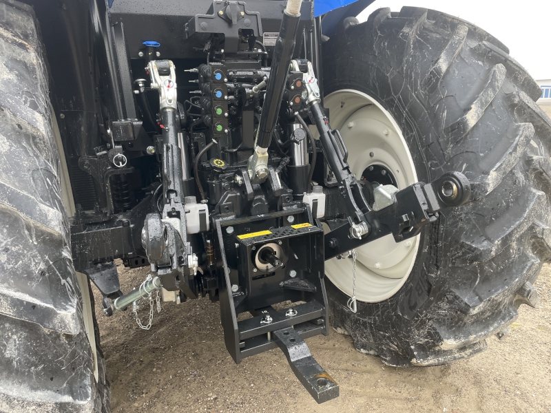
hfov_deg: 67.3
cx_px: 276
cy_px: 206
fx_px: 414
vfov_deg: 53.1
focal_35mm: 26
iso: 64
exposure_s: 1/121
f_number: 1.6
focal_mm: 4.2
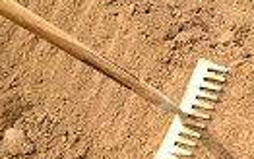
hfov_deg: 18.1
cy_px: 91
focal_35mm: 113
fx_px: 783
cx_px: 235
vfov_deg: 11.6
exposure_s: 1/438
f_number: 2.4
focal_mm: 4.28
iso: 50
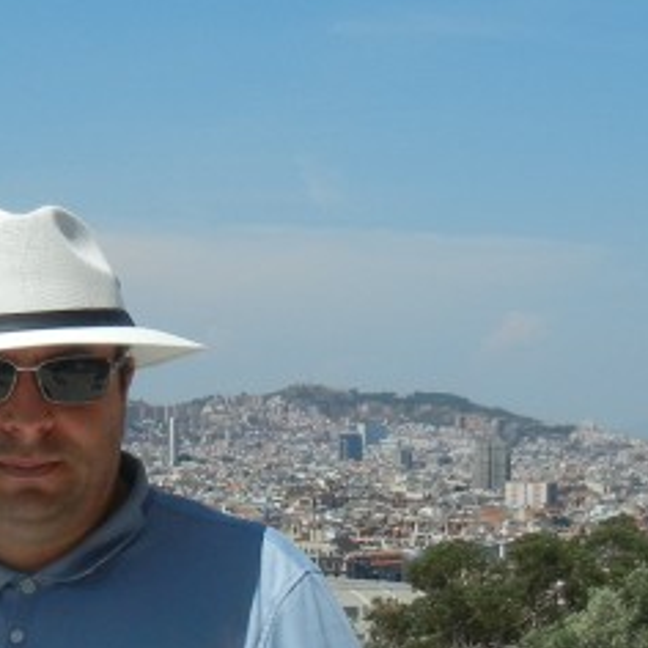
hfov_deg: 15.0
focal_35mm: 115
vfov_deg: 15.1
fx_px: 2436
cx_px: 85
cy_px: 483
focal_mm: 5.4
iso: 160
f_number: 7
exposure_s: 1/650
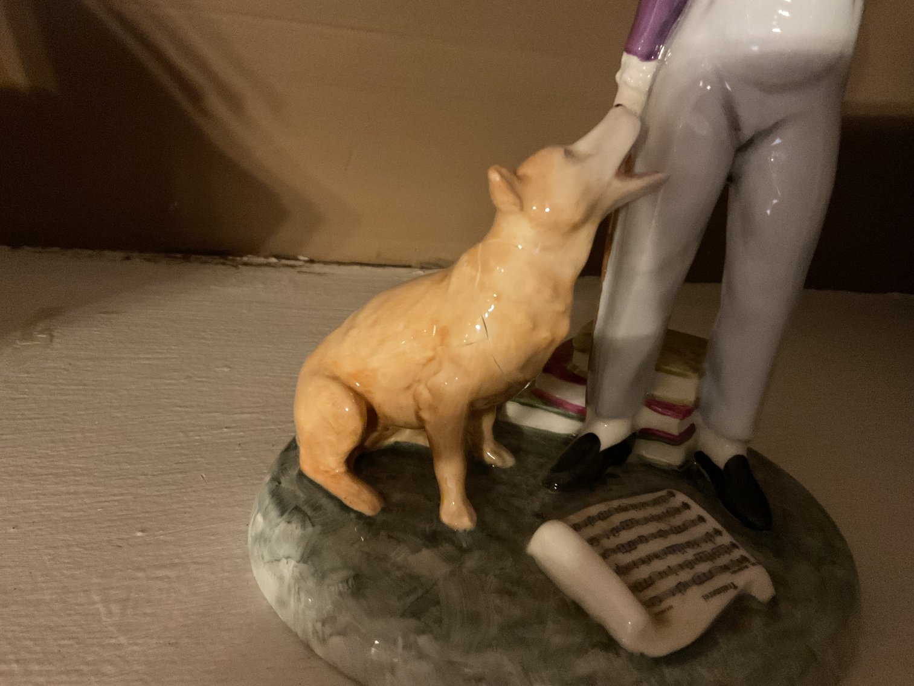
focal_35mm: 29
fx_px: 766
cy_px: 343
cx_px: 457
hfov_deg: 61.7
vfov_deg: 48.2
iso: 500
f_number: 1.8
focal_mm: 3
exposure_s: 1/24
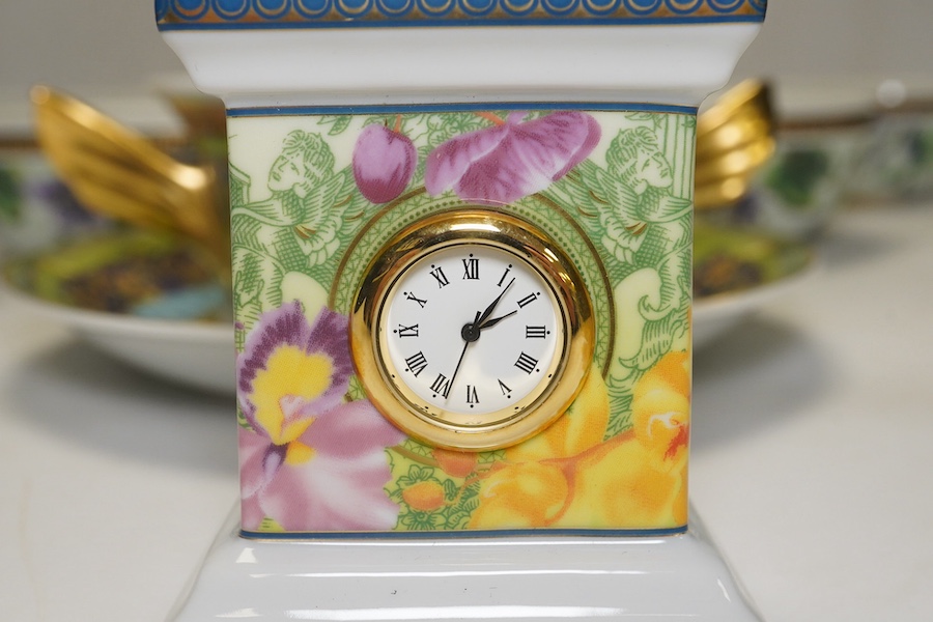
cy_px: 311
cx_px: 466
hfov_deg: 43.6
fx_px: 1166
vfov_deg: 29.9
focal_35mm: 45
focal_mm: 30
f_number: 14
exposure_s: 1/125
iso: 1250
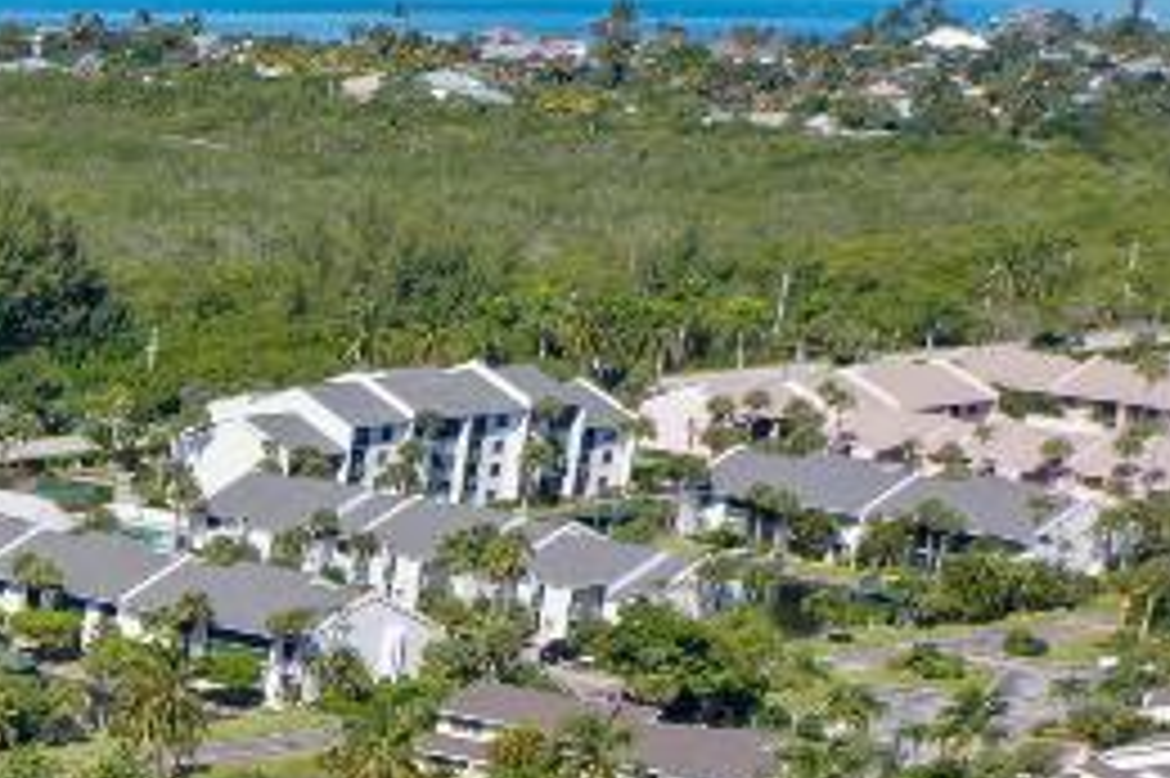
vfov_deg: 10.5
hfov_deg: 13.5
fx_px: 4027
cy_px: 1304
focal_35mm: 124
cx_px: -1332
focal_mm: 10.26
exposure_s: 1/400
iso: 100
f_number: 5.6
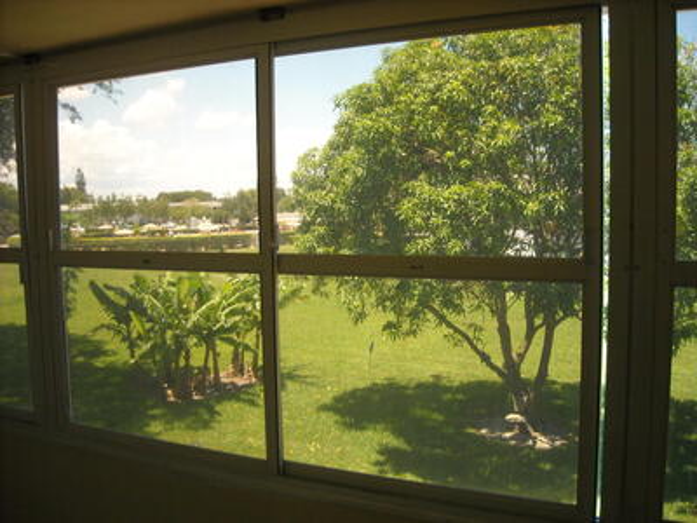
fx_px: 705
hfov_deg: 52.6
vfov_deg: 40.7
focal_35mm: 35
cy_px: 262
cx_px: 348
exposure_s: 1/250
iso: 227
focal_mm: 5.7
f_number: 2.8
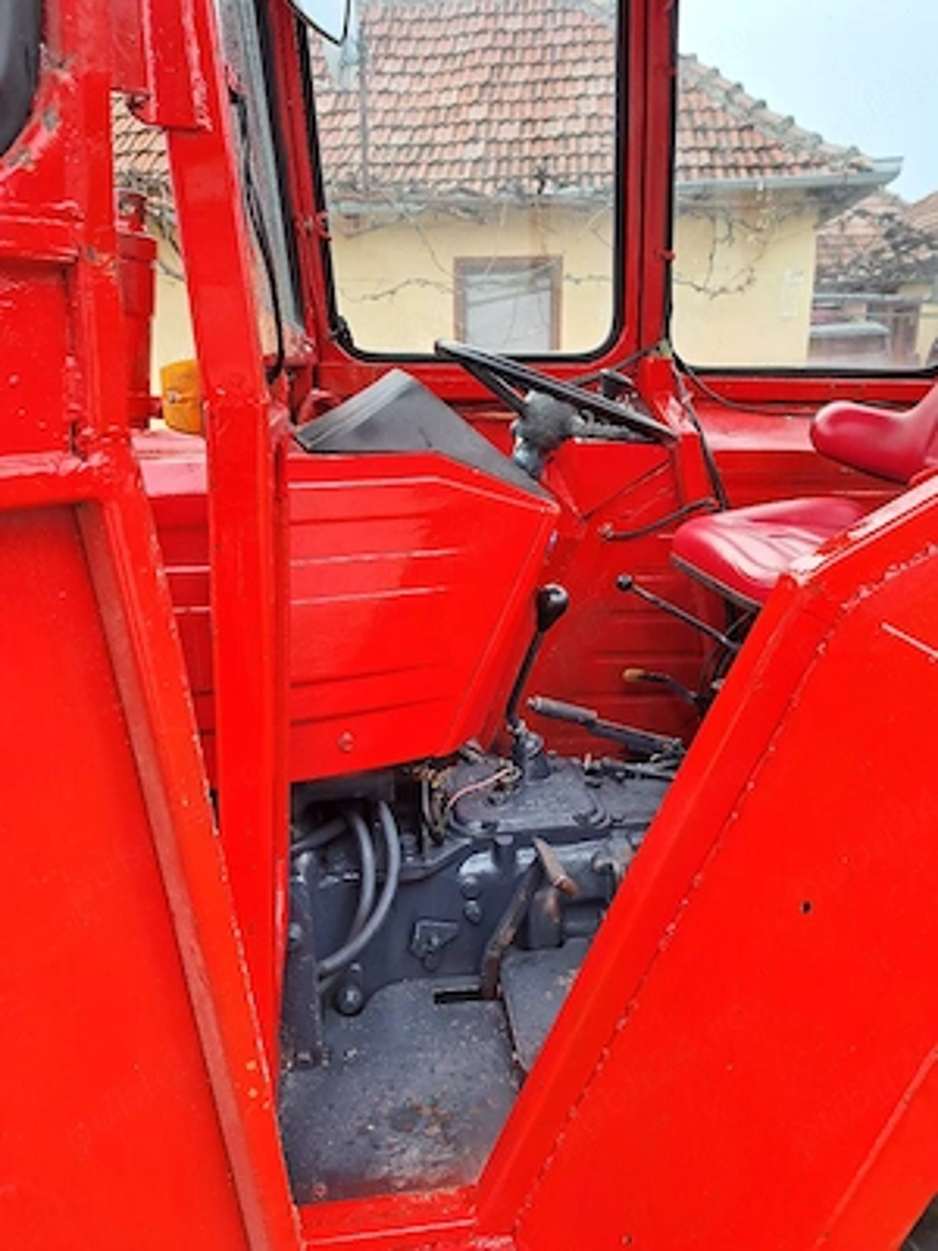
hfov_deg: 56.8
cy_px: 626
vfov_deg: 71.6
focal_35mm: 24
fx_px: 867
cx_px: 469
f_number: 1.8
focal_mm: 5.23
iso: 50
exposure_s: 1/100
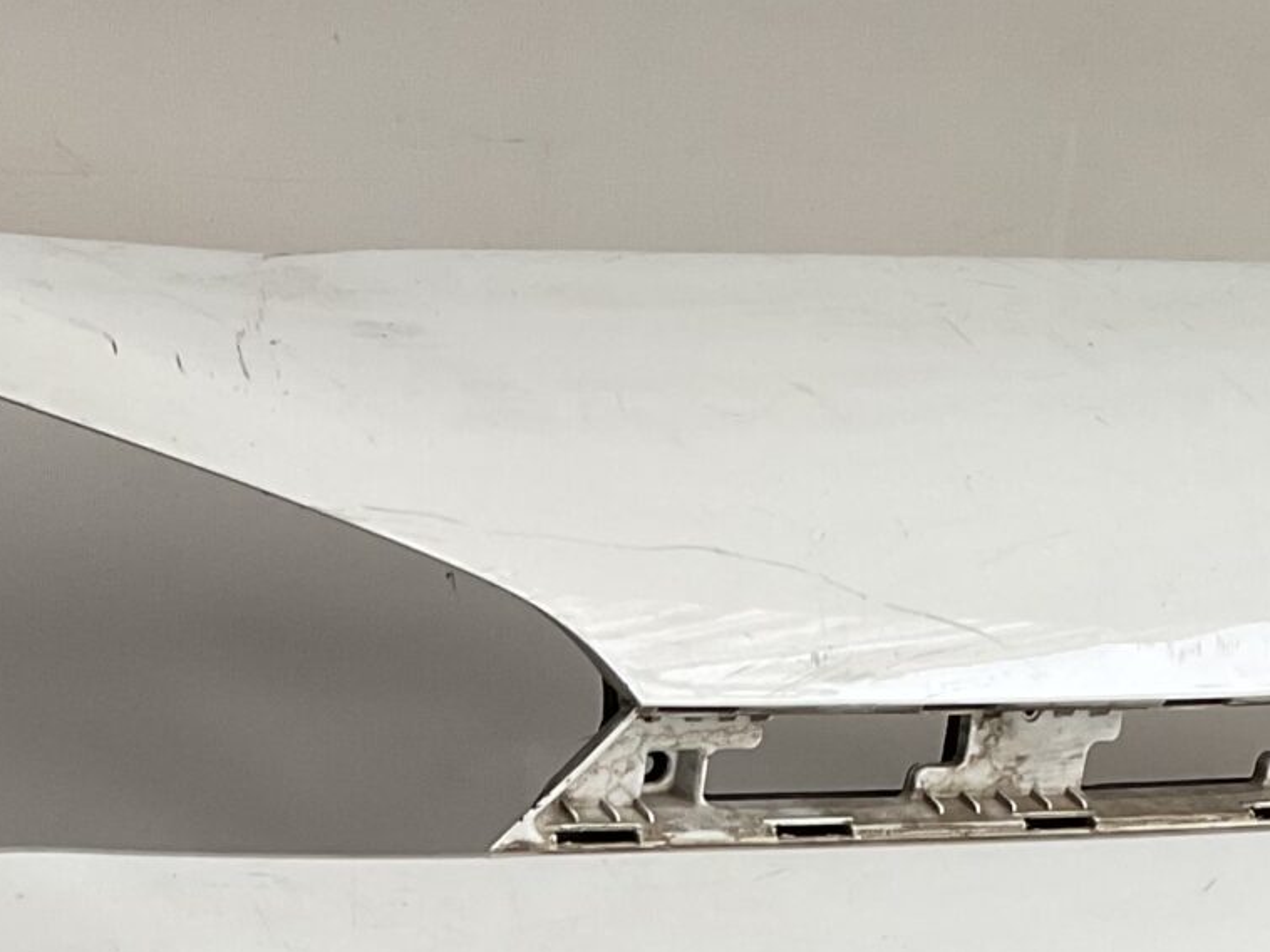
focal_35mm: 98
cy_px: 1257
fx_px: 3594
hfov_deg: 20.0
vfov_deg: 14.4
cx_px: 390
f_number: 1.8
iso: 50
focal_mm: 3
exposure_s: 1/100
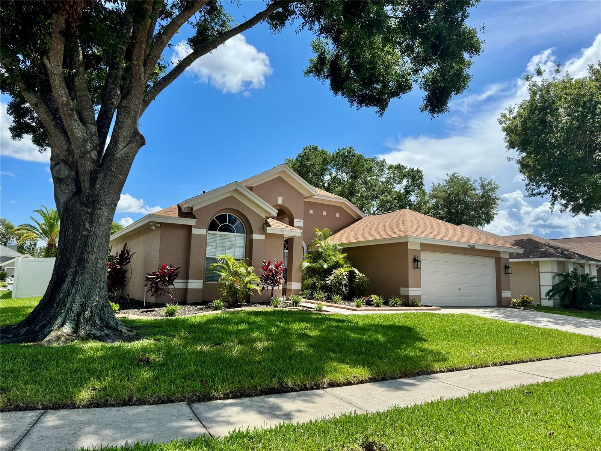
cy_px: 226
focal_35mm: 24
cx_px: 300
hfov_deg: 71.6
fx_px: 417
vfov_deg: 56.8
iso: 80
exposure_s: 1/4608
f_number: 1.78
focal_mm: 6.76
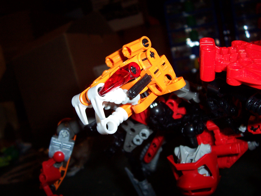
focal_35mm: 37
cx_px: 130
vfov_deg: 38.7
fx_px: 279
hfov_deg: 50.1
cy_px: 98
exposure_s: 1/60
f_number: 2.8
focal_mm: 5.6
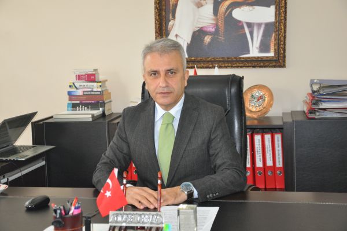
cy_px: 116
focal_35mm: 60
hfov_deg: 33.4
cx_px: 174
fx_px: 578
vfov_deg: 22.6
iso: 800
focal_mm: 40
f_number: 4.5
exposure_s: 1/60
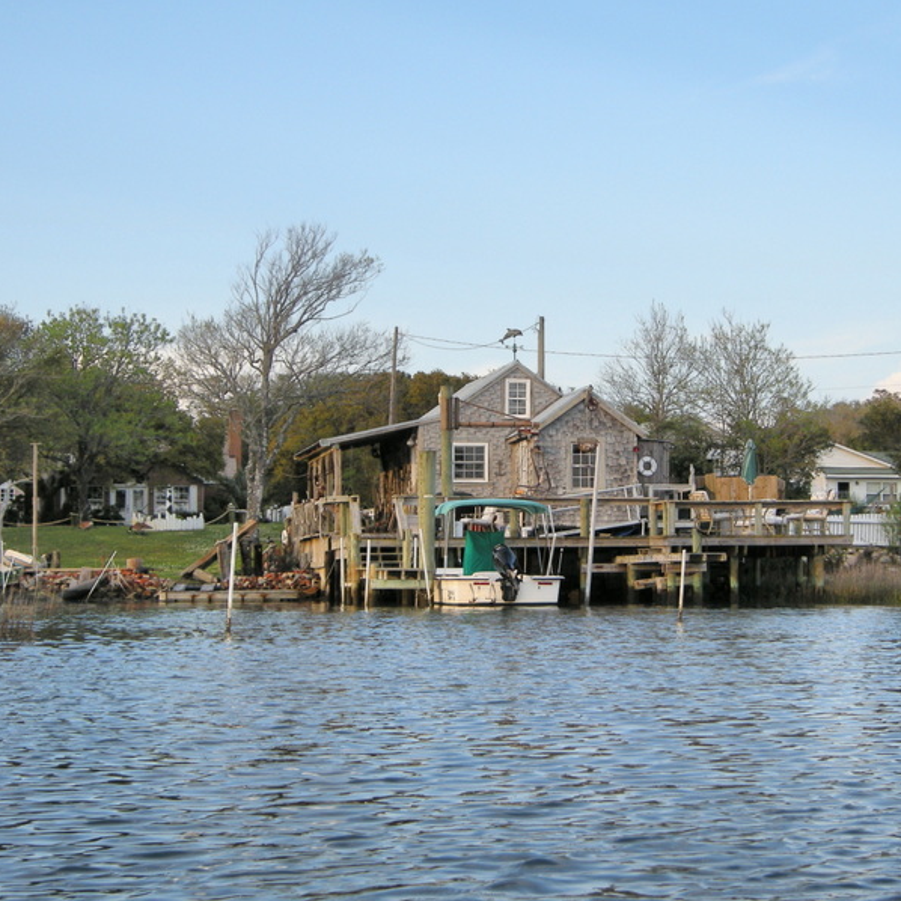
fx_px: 2091
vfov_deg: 24.3
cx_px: 568
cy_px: 450
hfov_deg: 24.2
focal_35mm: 71
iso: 64
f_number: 3.9
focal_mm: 12.9
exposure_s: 1/117
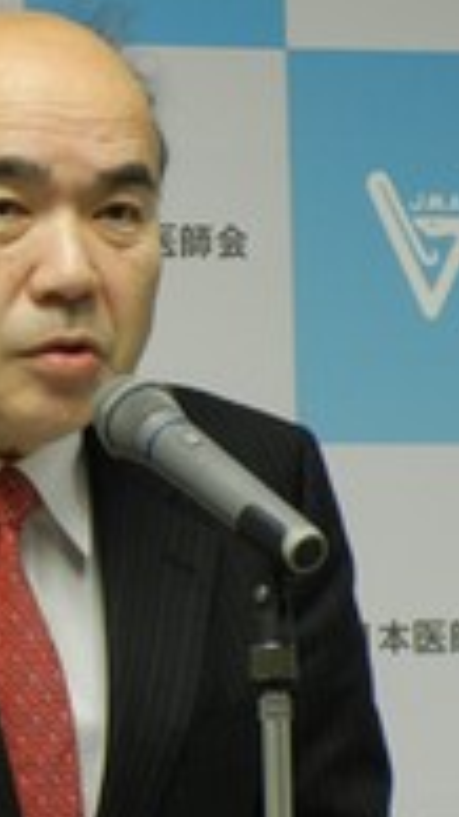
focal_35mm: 342
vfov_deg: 6.3
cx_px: 156
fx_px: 7406
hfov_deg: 3.5
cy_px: 449
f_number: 4.6
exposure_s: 1/22.4
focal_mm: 31.4
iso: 400
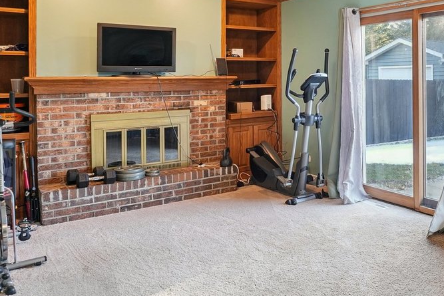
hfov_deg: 52.1
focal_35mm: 34
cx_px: 358
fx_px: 419
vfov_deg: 37.7
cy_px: 65
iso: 400
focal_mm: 14
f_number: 4
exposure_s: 1/50
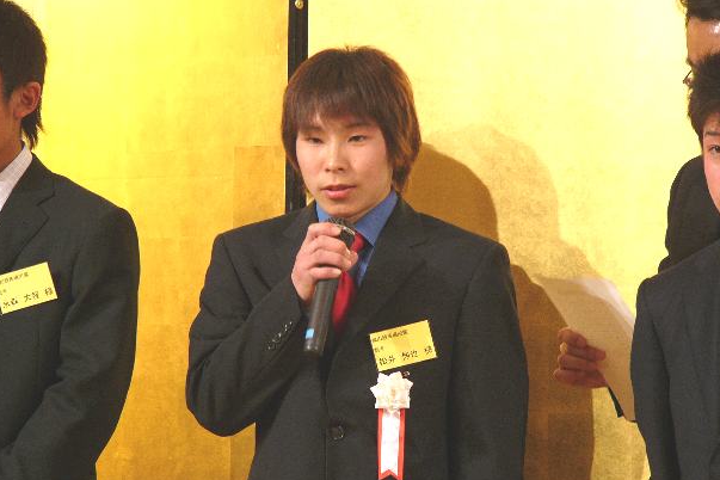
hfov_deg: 10.2
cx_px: 357
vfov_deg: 6.8
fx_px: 4020
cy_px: 265
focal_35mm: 201
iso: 100
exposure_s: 1/25
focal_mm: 30.4
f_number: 2.8
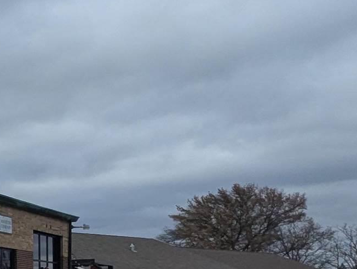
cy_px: 278
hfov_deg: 17.7
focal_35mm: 61
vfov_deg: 23.0
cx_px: -405
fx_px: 630
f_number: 2.2
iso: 49
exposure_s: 1/928
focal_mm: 1.95
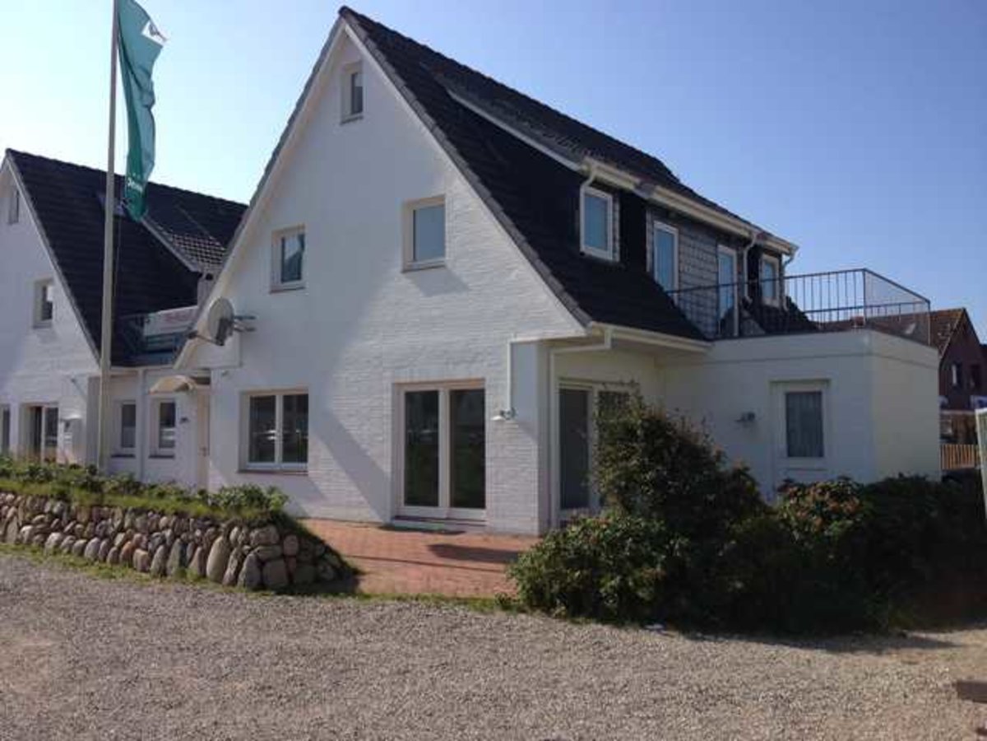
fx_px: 998
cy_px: 370
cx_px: 494
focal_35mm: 35
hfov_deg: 52.6
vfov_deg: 40.7
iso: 50
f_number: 2.4
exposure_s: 1/1783
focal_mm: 4.28
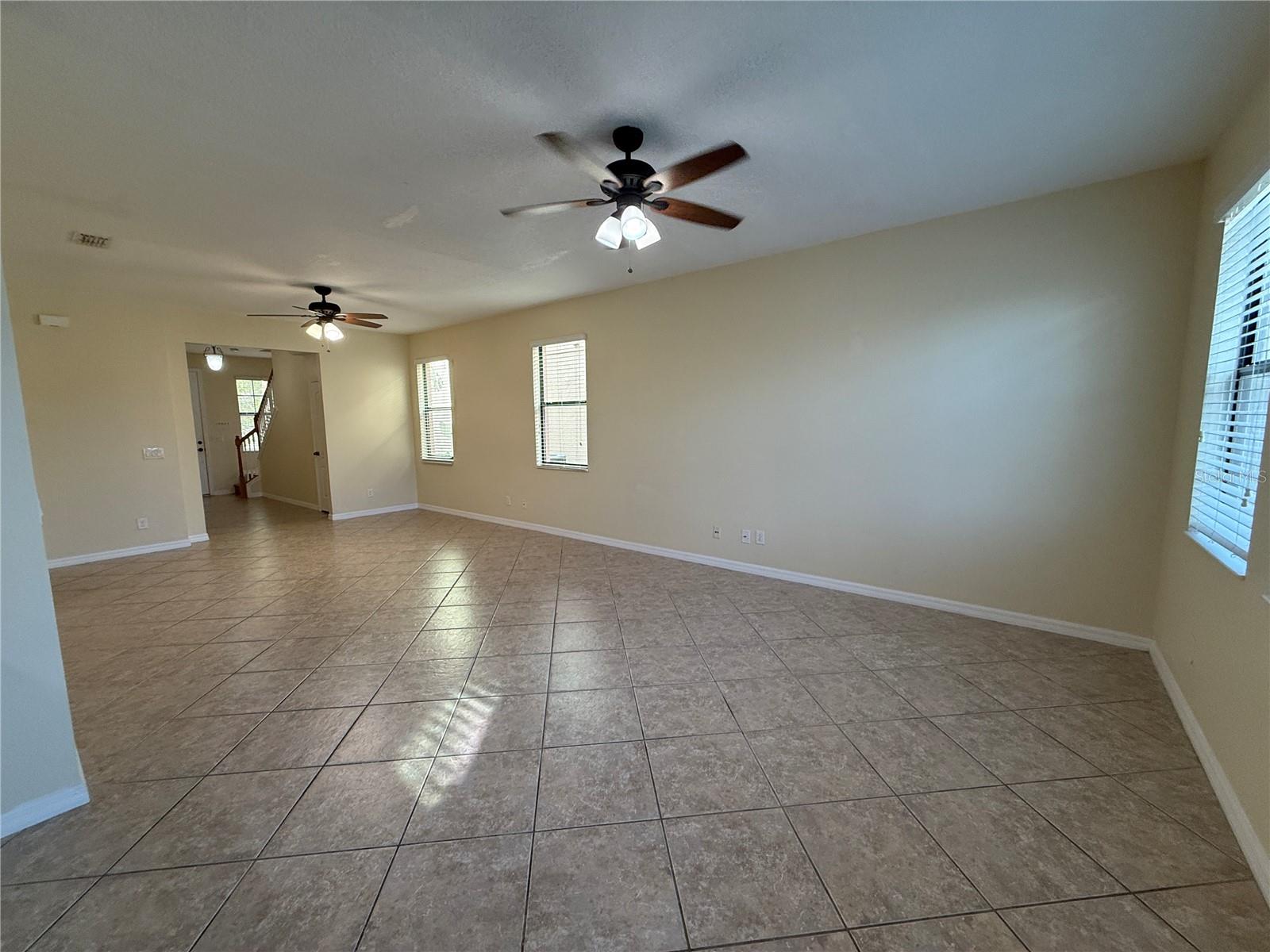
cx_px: 635
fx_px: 514
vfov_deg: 85.7
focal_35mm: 14
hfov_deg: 102.1
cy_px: 476
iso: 200
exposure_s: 1/120
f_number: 2.2
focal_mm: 2.22
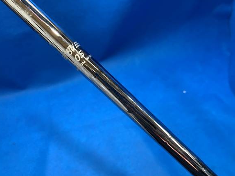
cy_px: 81
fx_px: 197
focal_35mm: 29
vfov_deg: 48.2
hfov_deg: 61.7
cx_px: 113
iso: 125
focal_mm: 4.25
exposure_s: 1/60
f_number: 1.8
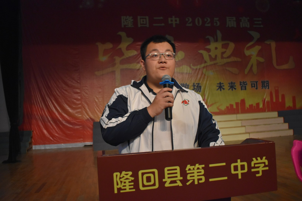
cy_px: 100
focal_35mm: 33
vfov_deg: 40.0
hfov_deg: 57.2
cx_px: 151
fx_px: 277
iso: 2200
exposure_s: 1/500
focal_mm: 22
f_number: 3.8
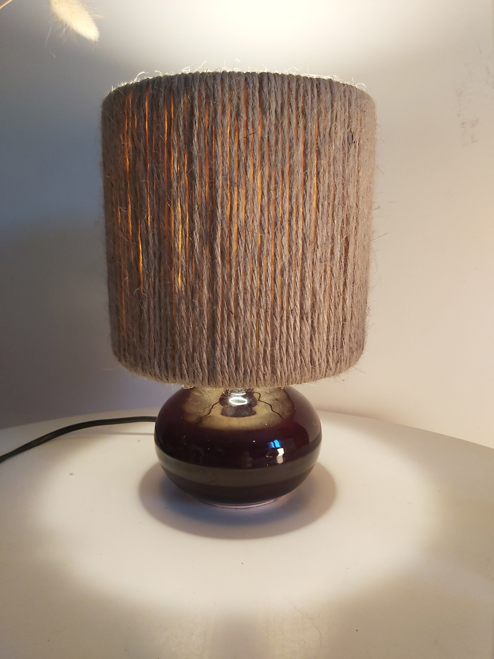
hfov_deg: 53.1
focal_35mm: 26
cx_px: 247
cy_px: 330
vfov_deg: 67.3
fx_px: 495
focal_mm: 3.92
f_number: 1.7
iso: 200
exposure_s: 1/50
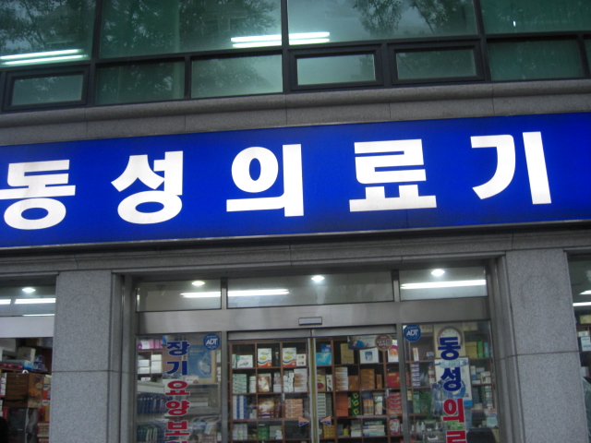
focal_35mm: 38
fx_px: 649
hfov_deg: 49.0
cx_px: 296
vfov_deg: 37.7
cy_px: 222
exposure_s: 1/100
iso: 200
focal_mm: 7.9
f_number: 2.8
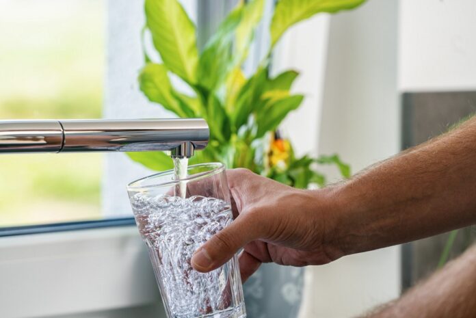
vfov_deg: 6.9
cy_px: 159
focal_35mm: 200
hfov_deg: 10.3
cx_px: 238
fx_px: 2646
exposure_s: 1/100
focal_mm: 200
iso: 100
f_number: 5.6
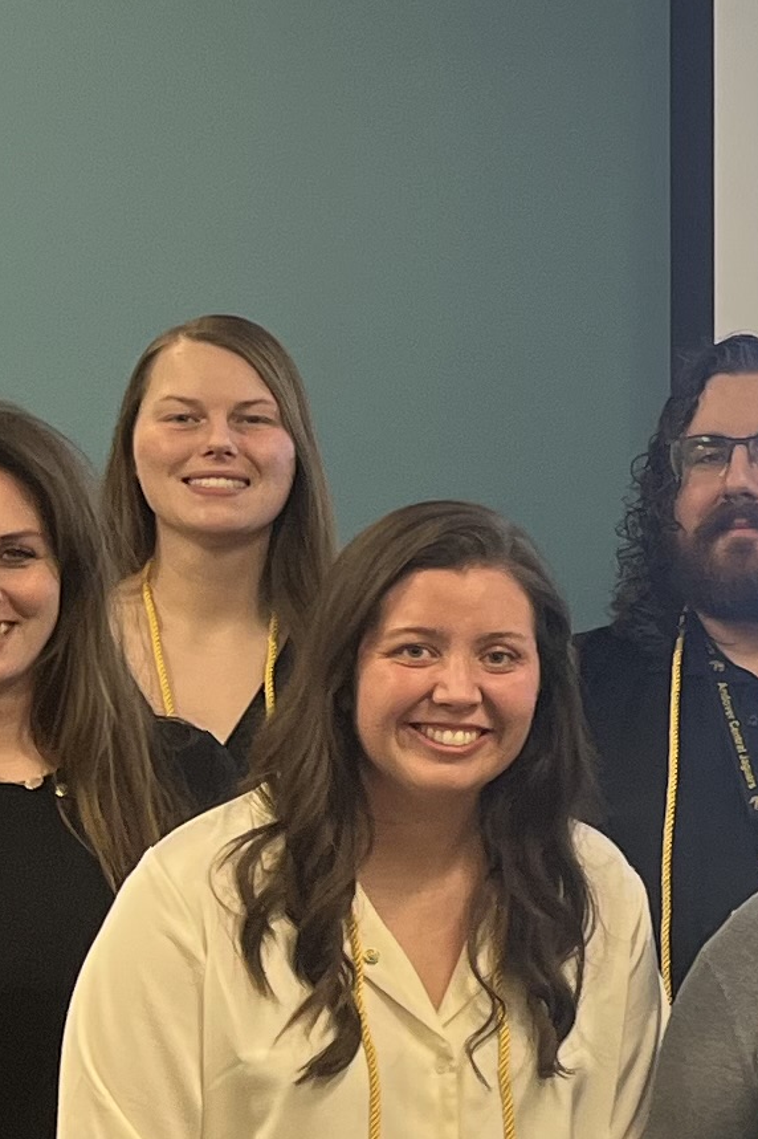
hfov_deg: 9.9
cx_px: 1562
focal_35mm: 127
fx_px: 4014
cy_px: 569
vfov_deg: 16.1
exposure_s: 1/60
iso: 64
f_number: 1.6
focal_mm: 5.1
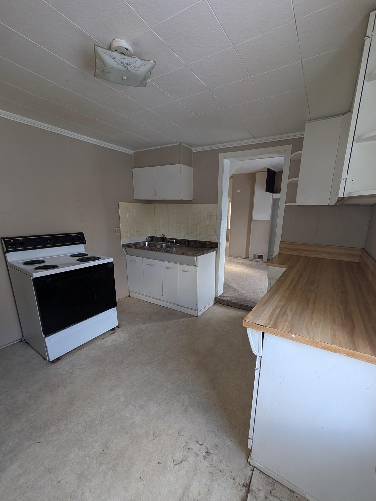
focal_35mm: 13
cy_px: 267
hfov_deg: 89.8
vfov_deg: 106.0
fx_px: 188
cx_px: 202
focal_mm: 2.02
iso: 109
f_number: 1.7
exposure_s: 1/57.8
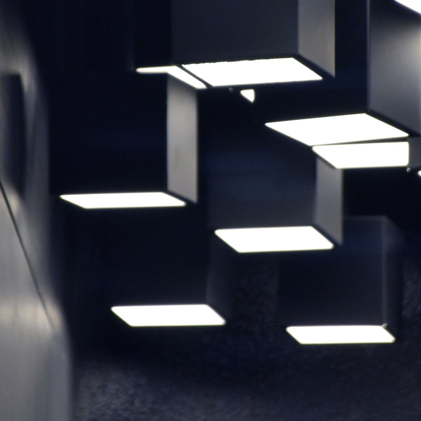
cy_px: 148
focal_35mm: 527
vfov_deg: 3.3
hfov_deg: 3.3
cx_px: 289
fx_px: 7251
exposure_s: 1/125
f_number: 5.6
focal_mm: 140
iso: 1000
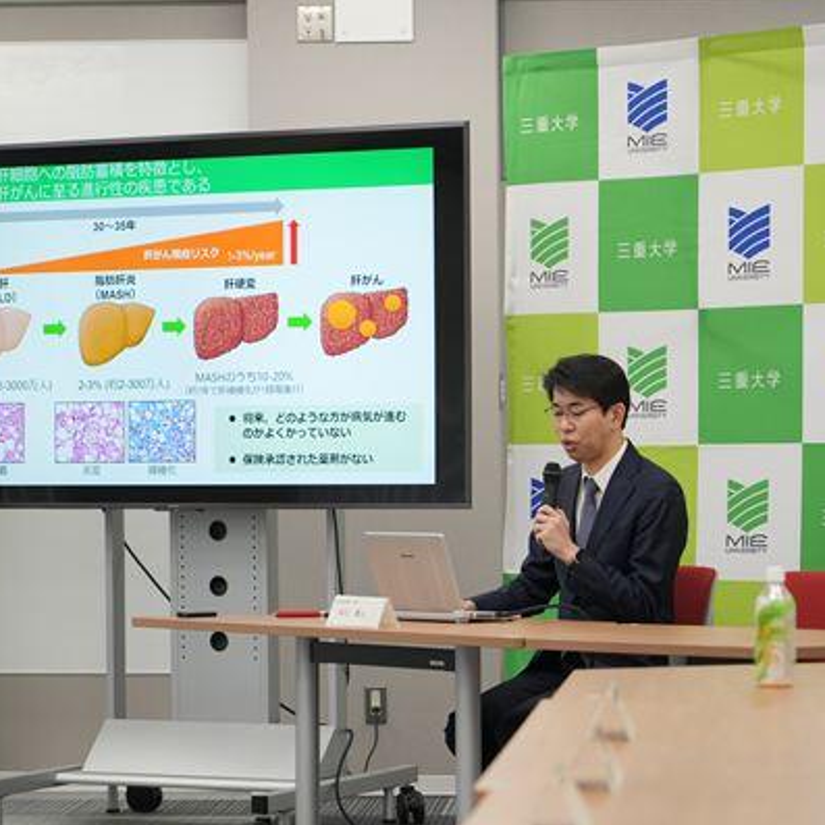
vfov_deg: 12.9
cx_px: 370
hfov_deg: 12.9
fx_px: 3640
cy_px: 414
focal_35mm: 135
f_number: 4
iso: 640
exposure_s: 1/125
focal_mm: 105
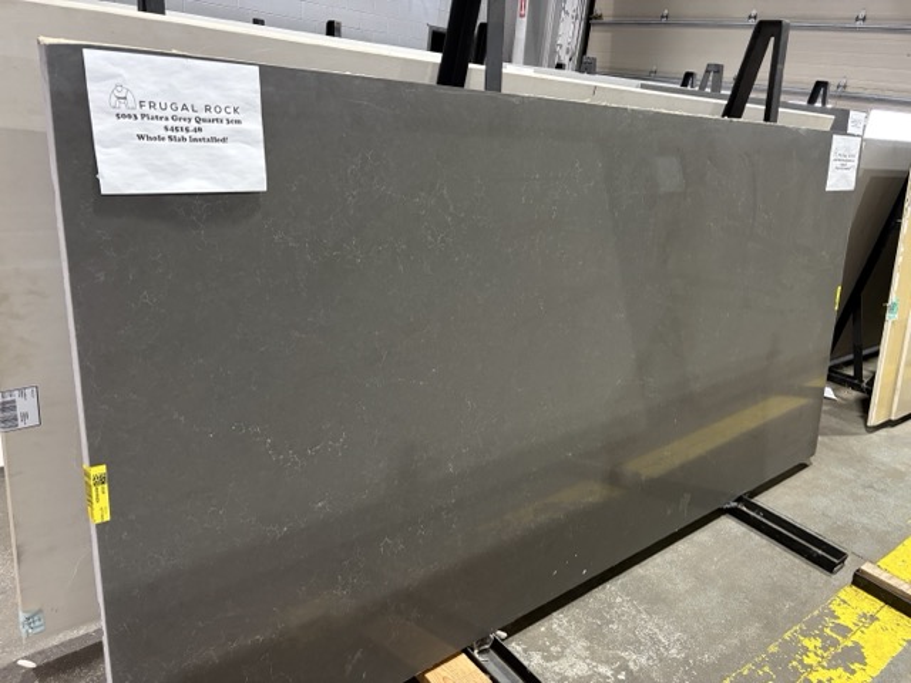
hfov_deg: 67.3
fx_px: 684
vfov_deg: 53.1
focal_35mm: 26
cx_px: 456
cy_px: 342
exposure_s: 1/60
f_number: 1.6
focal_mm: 5.96
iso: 250
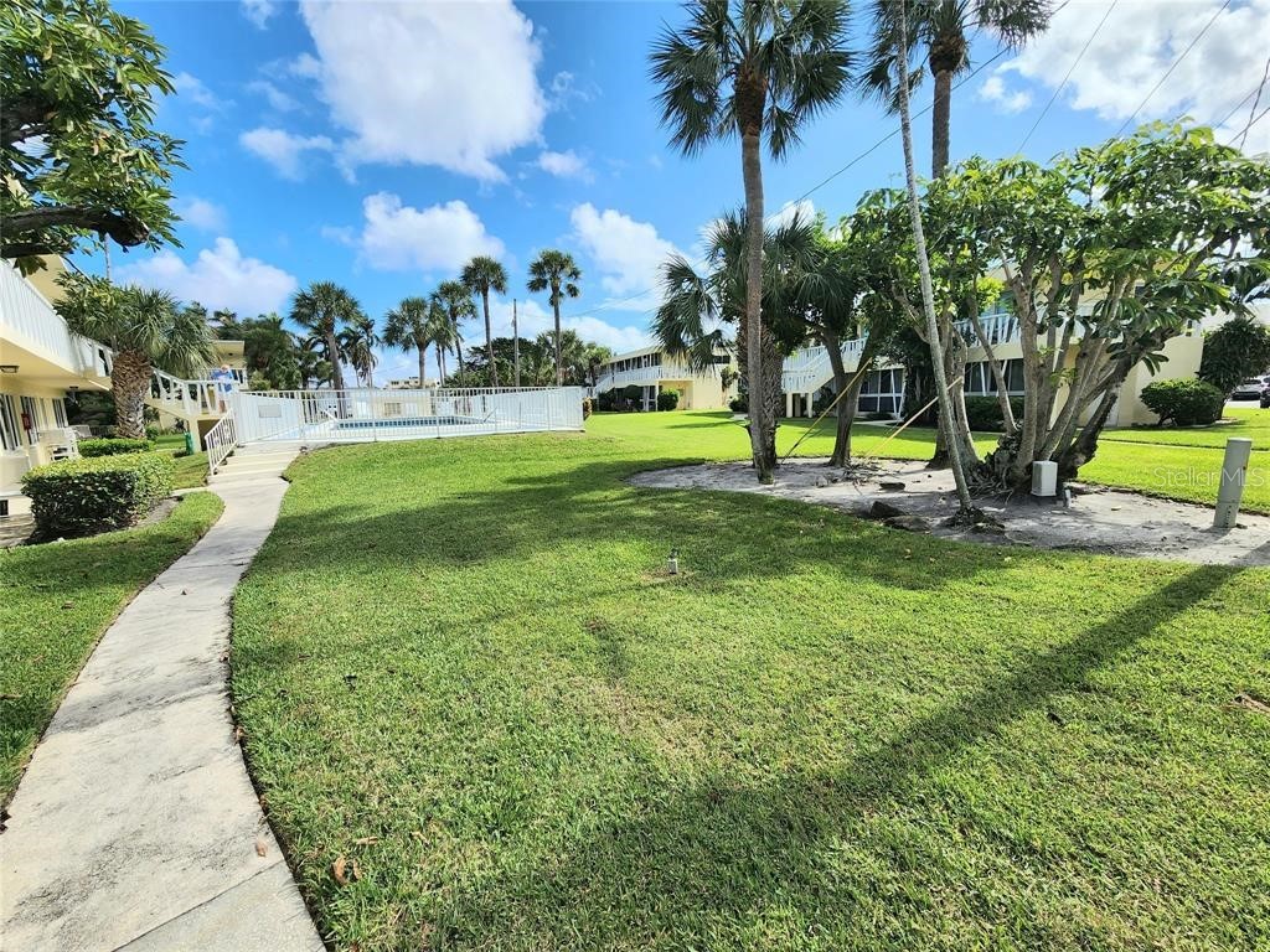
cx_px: 635
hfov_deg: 106.2
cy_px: 476
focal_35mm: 13
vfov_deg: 89.9
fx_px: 477
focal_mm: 2.2
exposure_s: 1/2500
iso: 50
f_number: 2.2
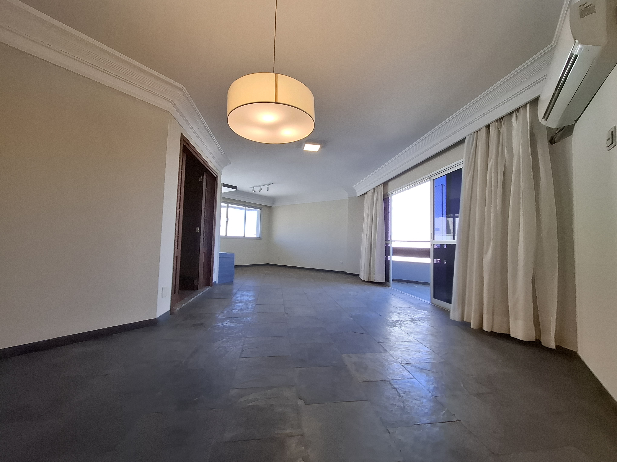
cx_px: 308
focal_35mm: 13
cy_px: 231
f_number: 2.2
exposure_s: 1/60
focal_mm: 1.74
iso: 40
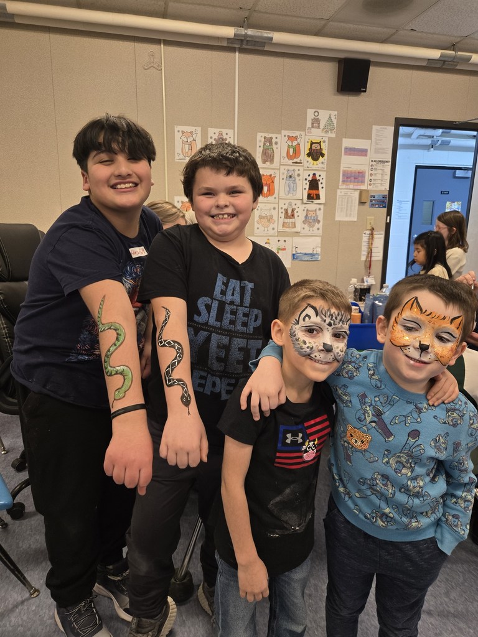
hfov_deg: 58.9
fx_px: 423
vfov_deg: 73.9
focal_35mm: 23
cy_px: 318
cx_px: 239
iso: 320
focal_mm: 5.4
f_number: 1.8
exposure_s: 1/120
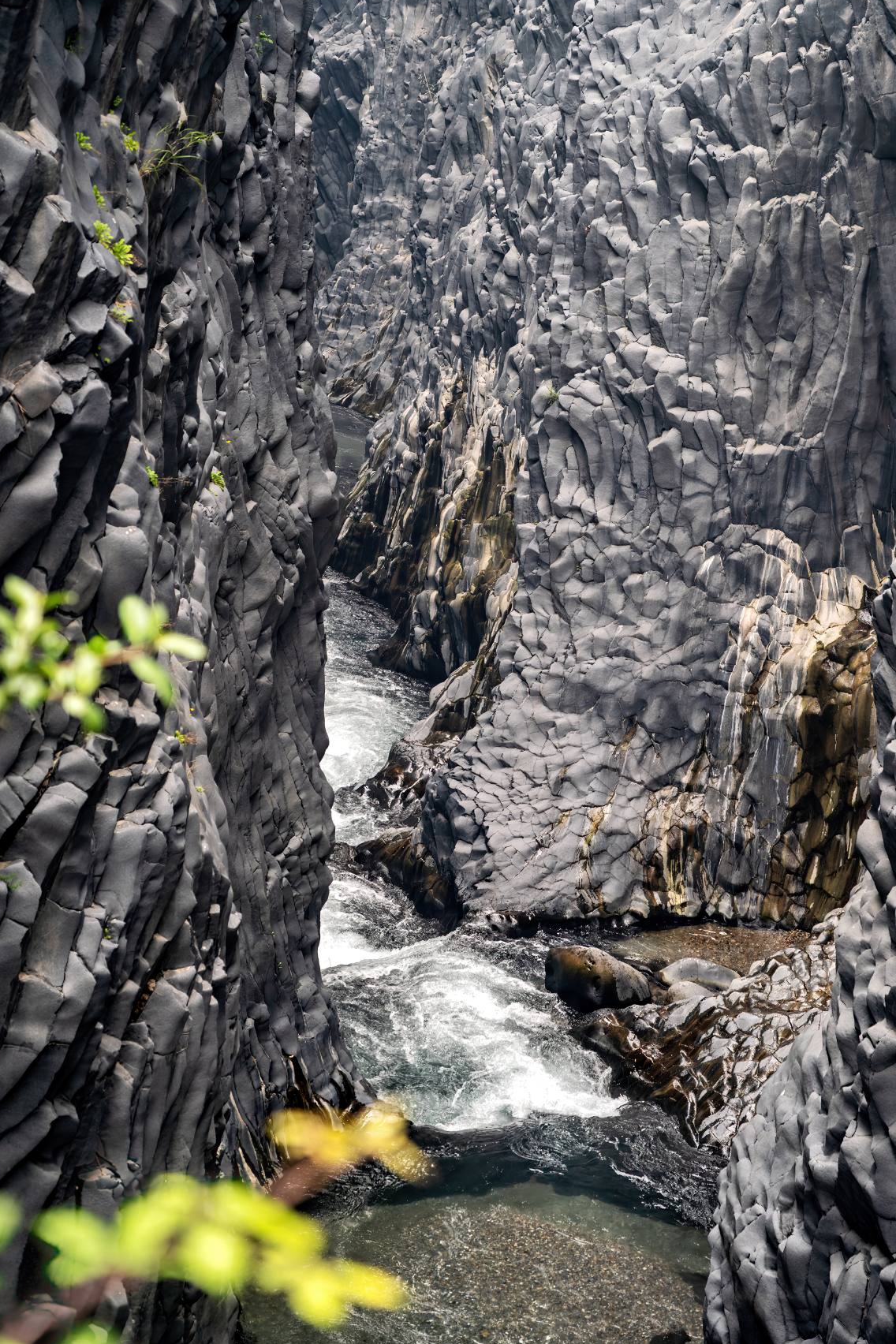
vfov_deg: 22.9
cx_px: 416
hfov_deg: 15.4
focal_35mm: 89
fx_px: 3322
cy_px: 646
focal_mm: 79
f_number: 4
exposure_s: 1/80
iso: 400
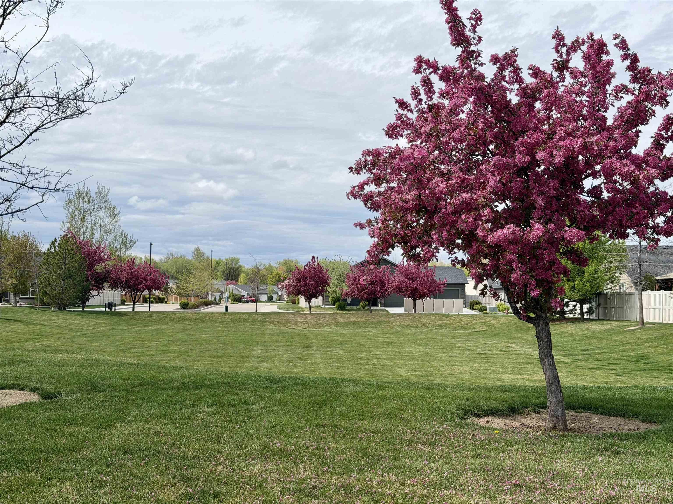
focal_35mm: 48
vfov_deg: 30.3
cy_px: 252
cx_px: 336
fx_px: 933
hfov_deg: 39.7
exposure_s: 1/3096
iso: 100
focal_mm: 6.76
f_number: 1.78
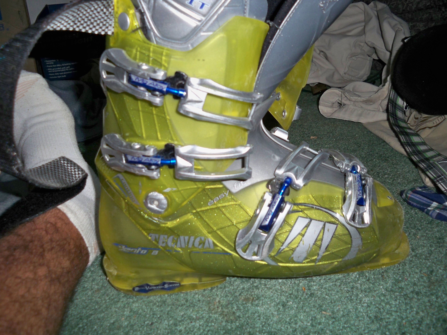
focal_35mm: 35
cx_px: 224
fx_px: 452
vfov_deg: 40.7
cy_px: 168
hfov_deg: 52.6
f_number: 3.1
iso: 200
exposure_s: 1/60
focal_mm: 6.3
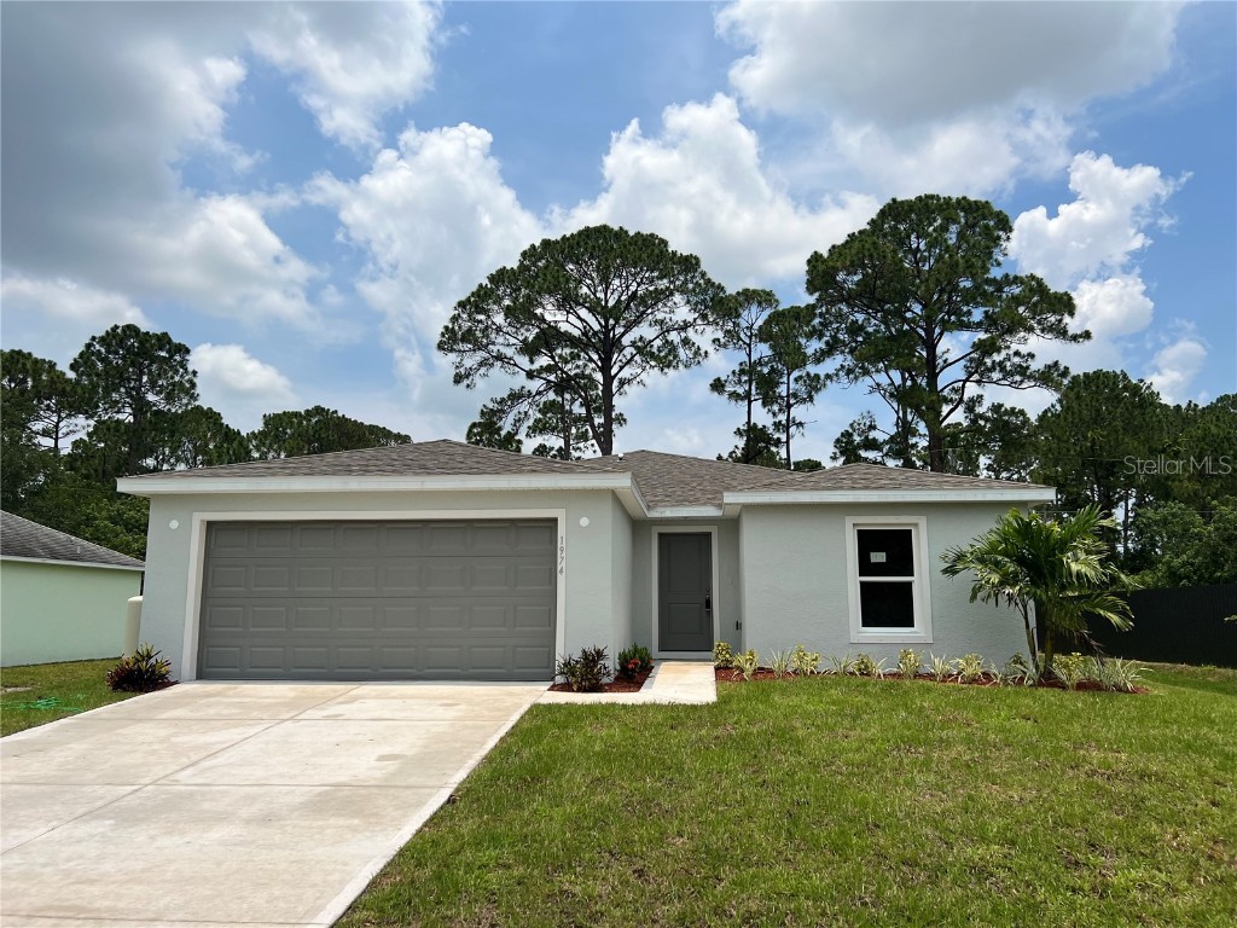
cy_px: 464
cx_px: 618
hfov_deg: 67.3
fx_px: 929
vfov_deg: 53.1
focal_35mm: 26
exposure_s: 1/9434
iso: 50
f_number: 1.5
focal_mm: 5.7
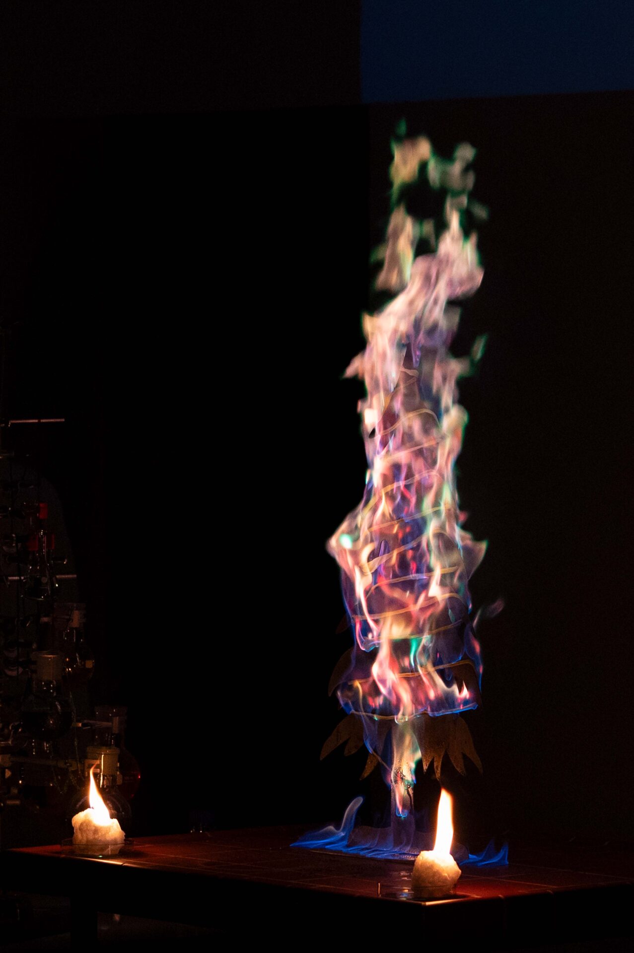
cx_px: 317
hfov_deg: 16.0
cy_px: 476
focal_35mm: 85
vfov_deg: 23.9
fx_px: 2249
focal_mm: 85
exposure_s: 1/160
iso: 2500
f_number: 3.5
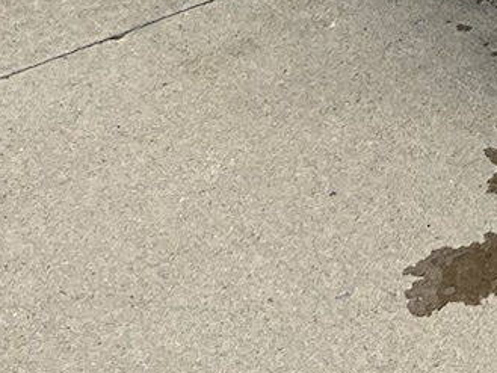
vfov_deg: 8.2
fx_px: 2327
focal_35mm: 162
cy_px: -609
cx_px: 1181
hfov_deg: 10.5
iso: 50
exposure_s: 1/1536
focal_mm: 5.1
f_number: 1.6
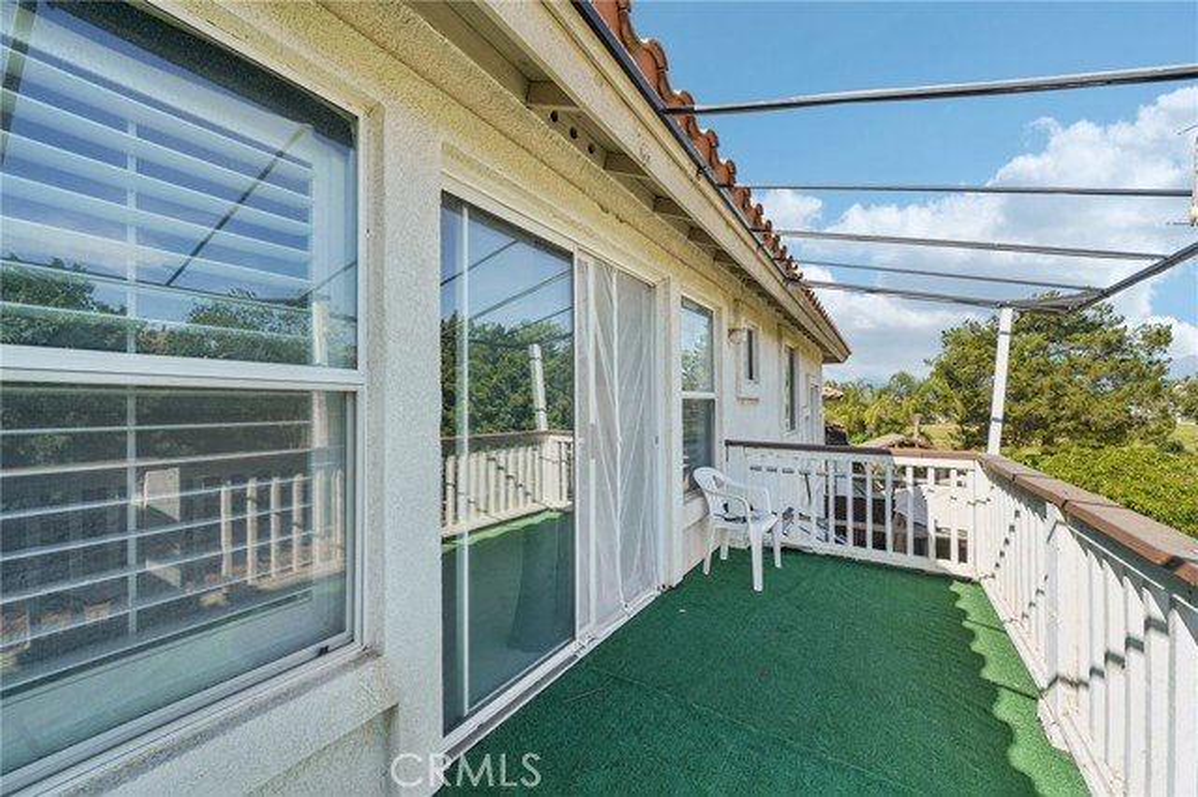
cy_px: 398
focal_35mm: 13
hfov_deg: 108.4
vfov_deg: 85.4
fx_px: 432
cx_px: 599
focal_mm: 13
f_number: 9
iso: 100
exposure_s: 1/100
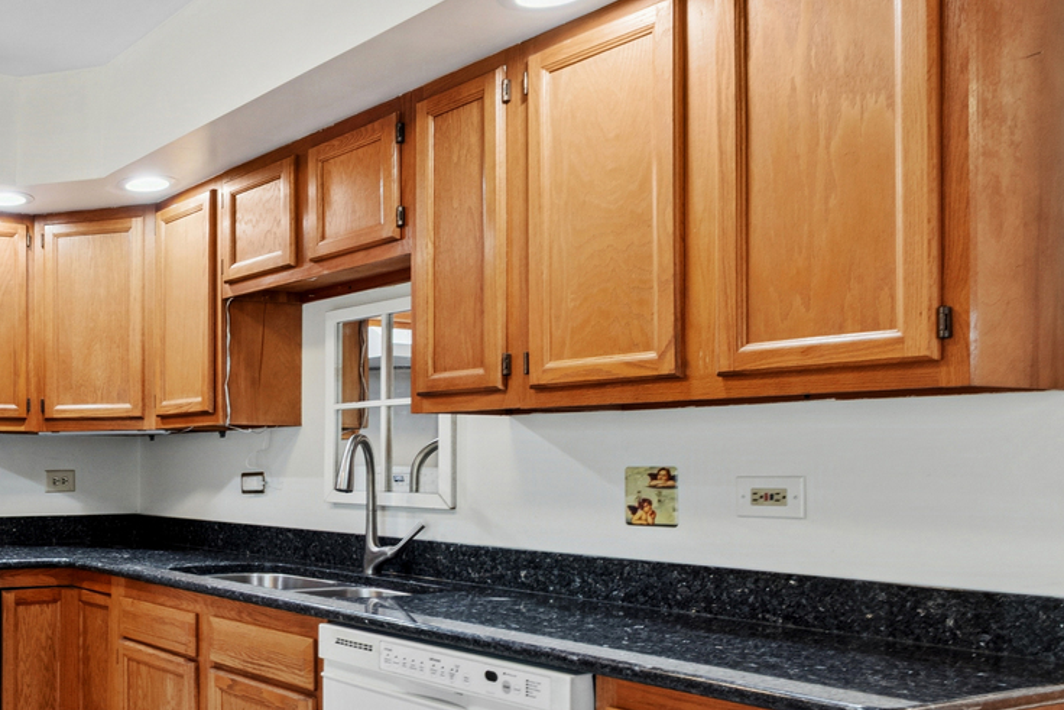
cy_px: 435
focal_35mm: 33
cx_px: 6
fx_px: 975
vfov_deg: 39.8
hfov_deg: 47.7
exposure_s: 1/15
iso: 250
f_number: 8
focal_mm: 10
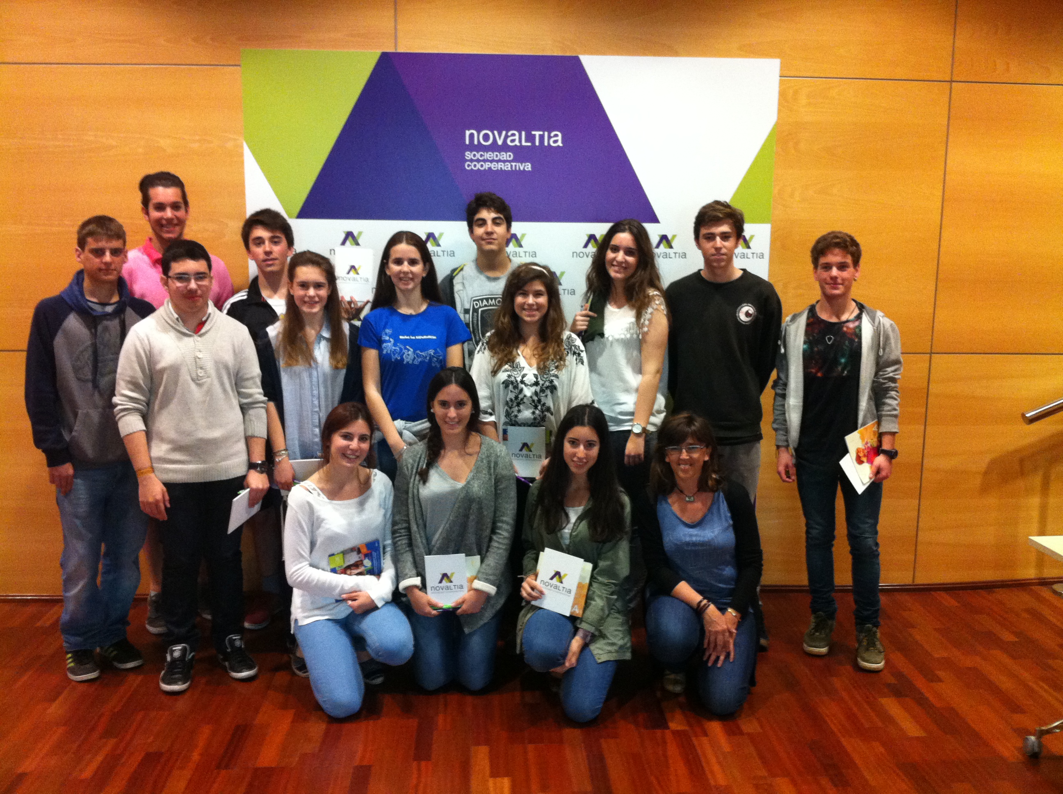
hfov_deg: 52.7
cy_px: 397
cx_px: 532
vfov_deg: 40.6
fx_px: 1073
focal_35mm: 35
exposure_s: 1/15
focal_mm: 3.85
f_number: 2.8
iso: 320
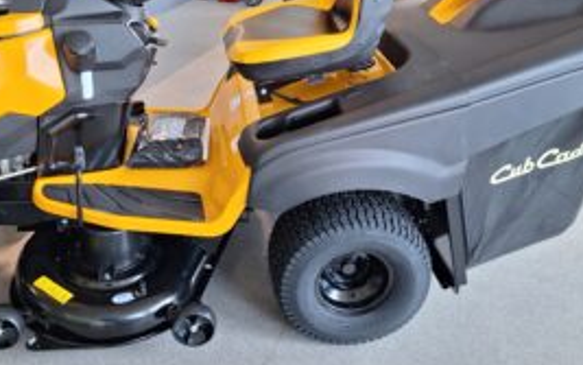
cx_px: 245
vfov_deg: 33.4
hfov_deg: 51.3
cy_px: 133
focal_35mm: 38
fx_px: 604
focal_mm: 5.54
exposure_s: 1/50
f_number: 1.8
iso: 80
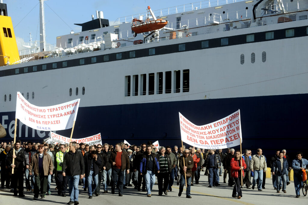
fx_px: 735
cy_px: 102
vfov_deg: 15.9
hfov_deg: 23.7
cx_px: 154
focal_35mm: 86
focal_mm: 86
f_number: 18
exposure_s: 1/320
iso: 400
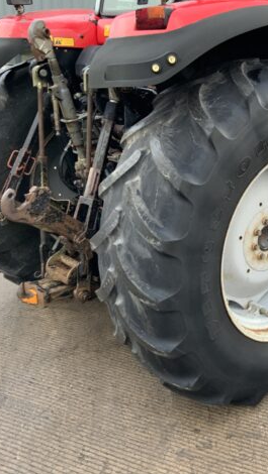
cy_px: 238
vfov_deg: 47.3
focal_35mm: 43
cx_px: 261
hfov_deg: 26.4
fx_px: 542
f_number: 1.8
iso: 50
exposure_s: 1/122
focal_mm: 3
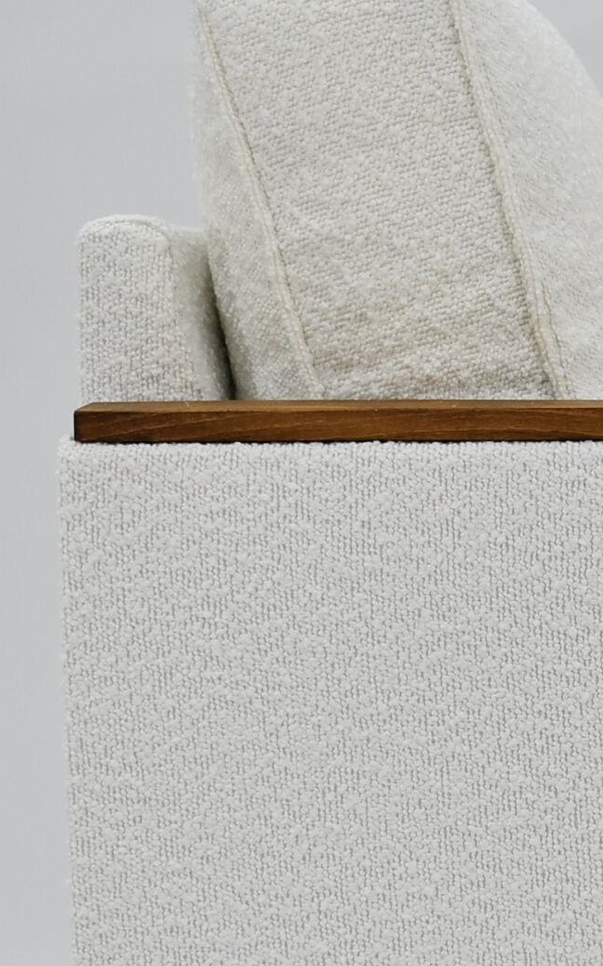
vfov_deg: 16.3
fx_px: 3352
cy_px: 710
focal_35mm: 127
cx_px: 750
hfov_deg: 10.1
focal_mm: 29
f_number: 5
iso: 800
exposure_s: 1/125
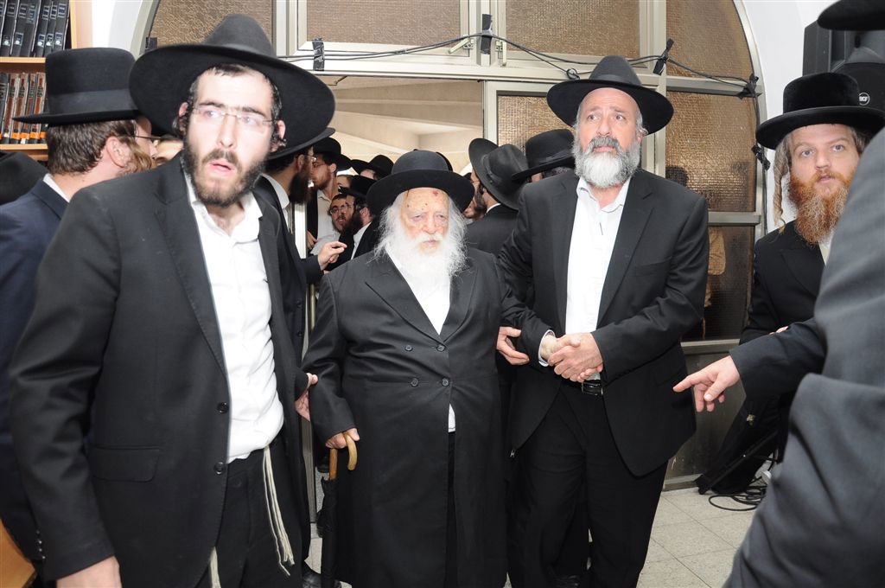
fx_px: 663
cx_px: 442
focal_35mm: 27
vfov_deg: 47.8
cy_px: 294
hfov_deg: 67.4
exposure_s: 1/60
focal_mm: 18
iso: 500
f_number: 4.5
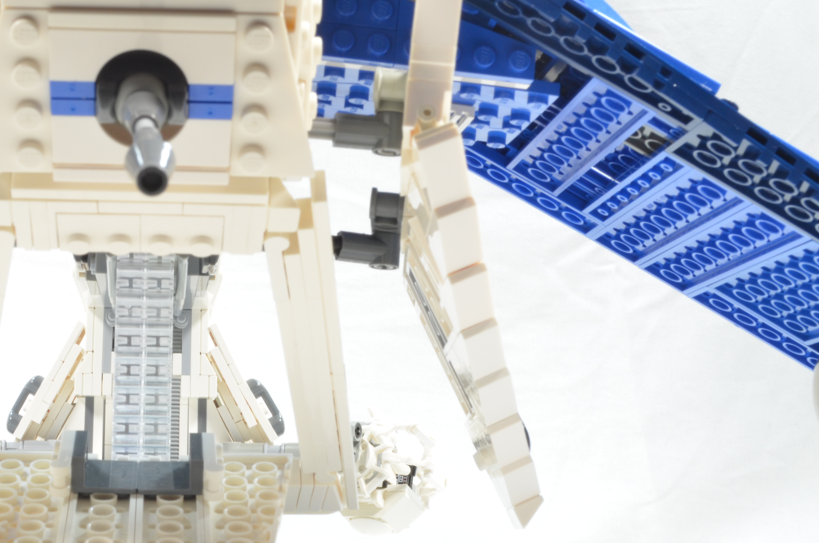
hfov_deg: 31.4
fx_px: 1430
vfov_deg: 21.4
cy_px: 324
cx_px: 216
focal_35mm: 63
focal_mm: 28
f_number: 20
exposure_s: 1/2
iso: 400
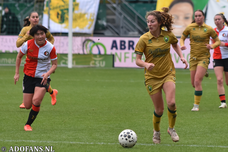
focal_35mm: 240
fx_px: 1520
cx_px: 114
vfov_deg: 5.7
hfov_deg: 8.6
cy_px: 76
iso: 560
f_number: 3.2
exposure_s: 1/1000
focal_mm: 160
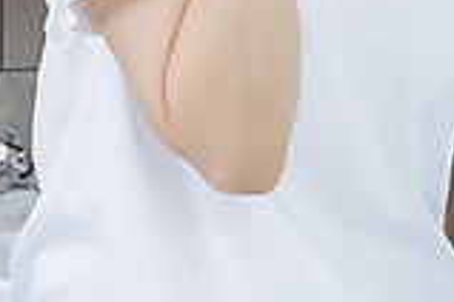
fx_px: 4035
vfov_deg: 4.3
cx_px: 400
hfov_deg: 6.4
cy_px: -265
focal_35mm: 320
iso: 100
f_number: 5.6
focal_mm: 85
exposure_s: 1/125
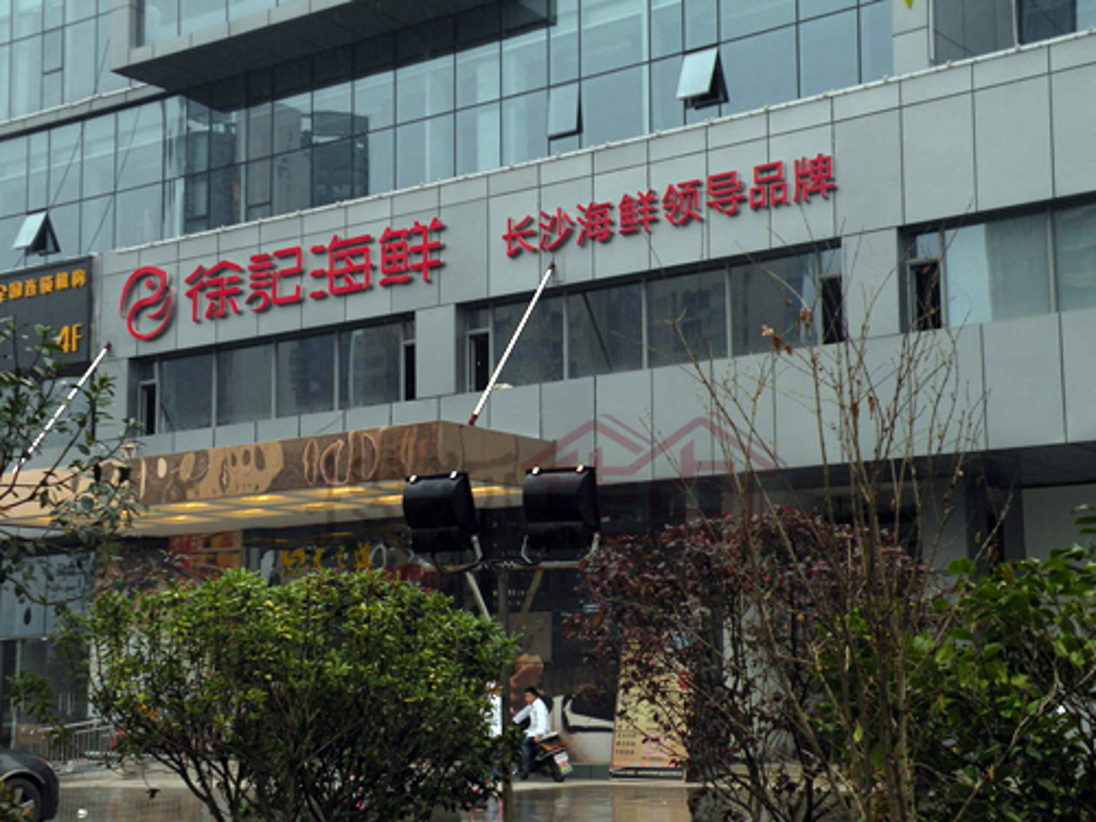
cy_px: 411
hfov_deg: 34.3
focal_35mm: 56
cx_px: 548
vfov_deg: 26.1
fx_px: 1773
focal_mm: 9.8
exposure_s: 1/223
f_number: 4
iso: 64
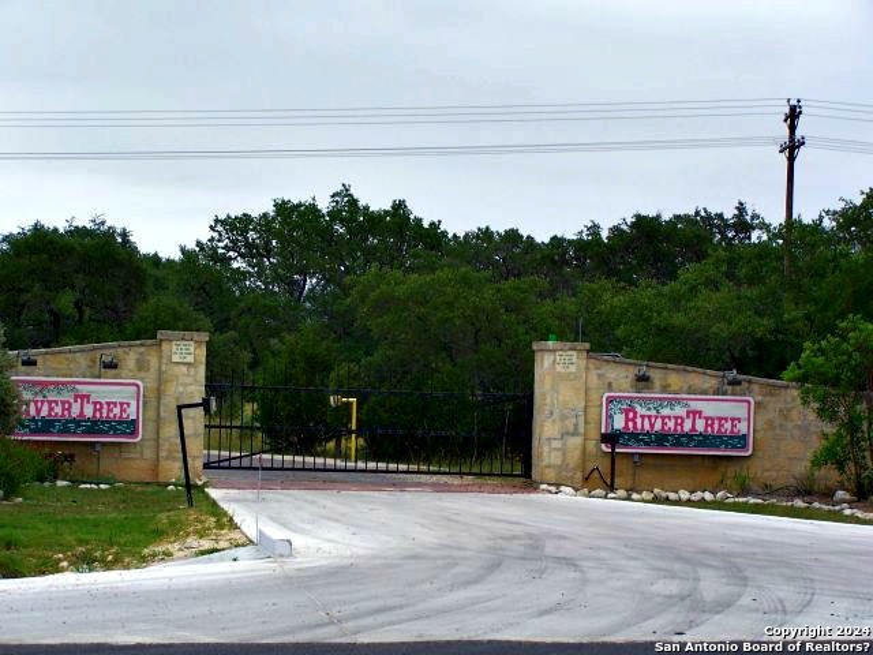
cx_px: 436
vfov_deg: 18.0
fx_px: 2068
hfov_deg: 23.8
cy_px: 328
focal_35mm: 82
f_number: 3.2
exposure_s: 1/250
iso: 80
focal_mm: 13.7
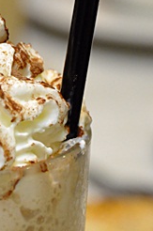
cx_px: -28
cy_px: 100
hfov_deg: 3.3
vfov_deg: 5.0
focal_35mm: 416
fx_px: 2665
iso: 2000
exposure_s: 1/60
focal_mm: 105
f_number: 5.6
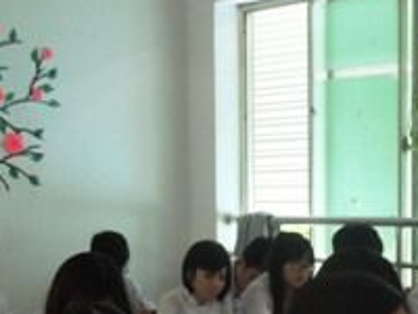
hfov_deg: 15.2
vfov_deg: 11.2
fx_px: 1546
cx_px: 380
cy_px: 452
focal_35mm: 128
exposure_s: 1/50
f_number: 3.3
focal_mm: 7.1
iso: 160
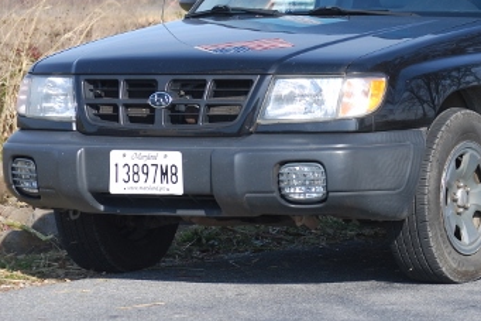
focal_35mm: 203
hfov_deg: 10.1
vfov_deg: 6.7
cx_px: 437
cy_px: 35
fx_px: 2711
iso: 200
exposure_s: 1/500
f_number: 5.6
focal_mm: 72
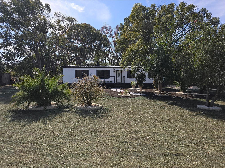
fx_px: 149
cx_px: 112
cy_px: 84
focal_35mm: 23
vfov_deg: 58.9
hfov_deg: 73.9
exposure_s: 1/1002
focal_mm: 6.3
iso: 12
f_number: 1.7
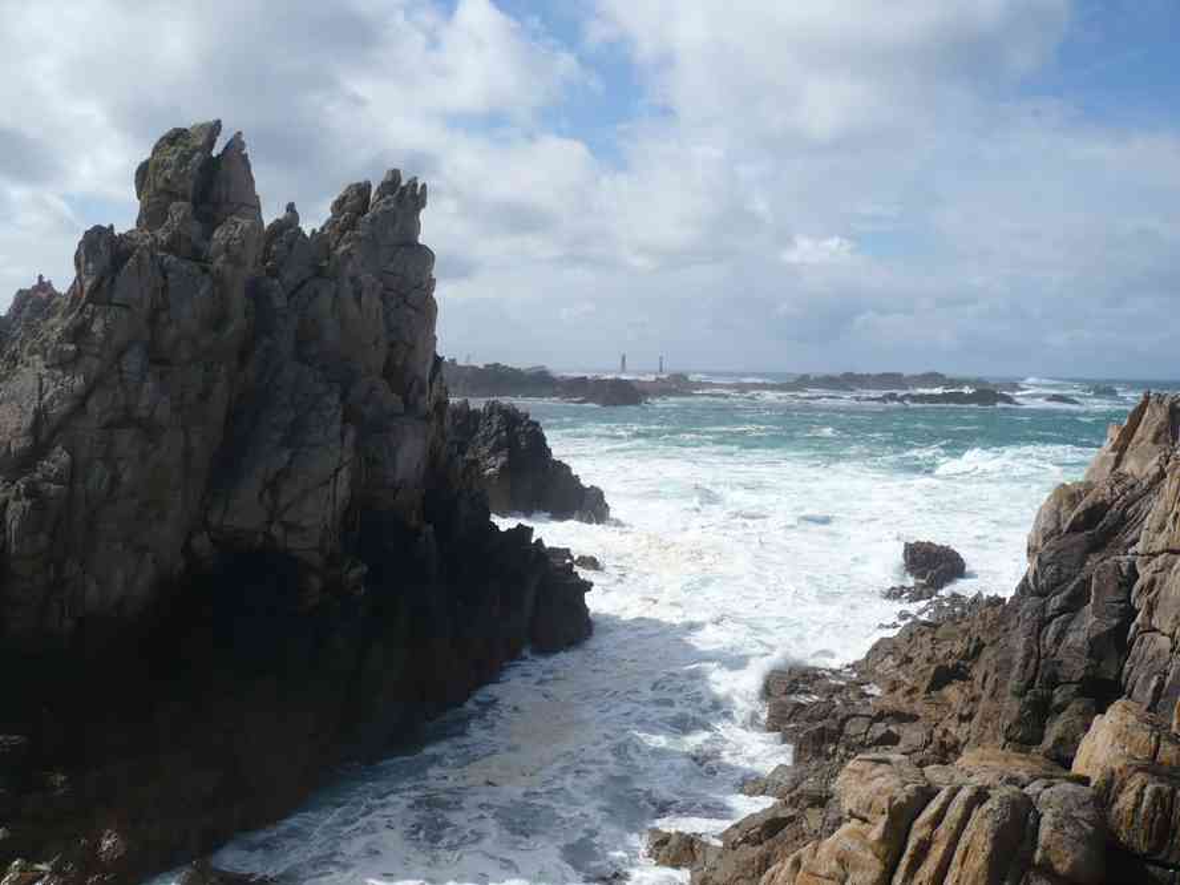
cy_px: 442
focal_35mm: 35
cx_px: 590
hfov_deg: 52.6
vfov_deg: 40.7
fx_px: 1193
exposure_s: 1/400
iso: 100
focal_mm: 5.8
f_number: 8
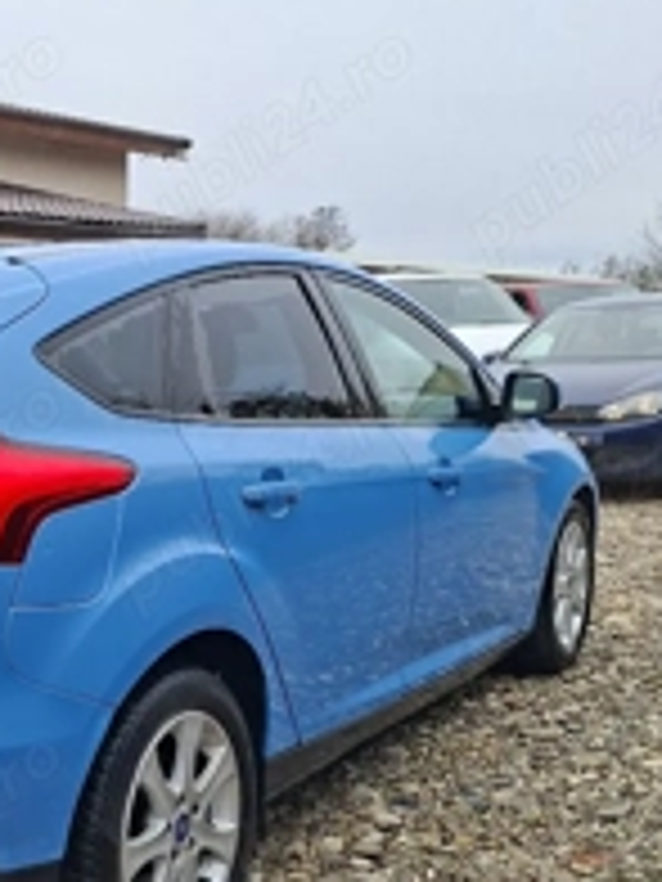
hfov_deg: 29.0
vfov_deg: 40.2
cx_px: 5
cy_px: 549
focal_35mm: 47
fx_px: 1198
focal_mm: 5.54
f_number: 1.8
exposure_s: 1/167
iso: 50
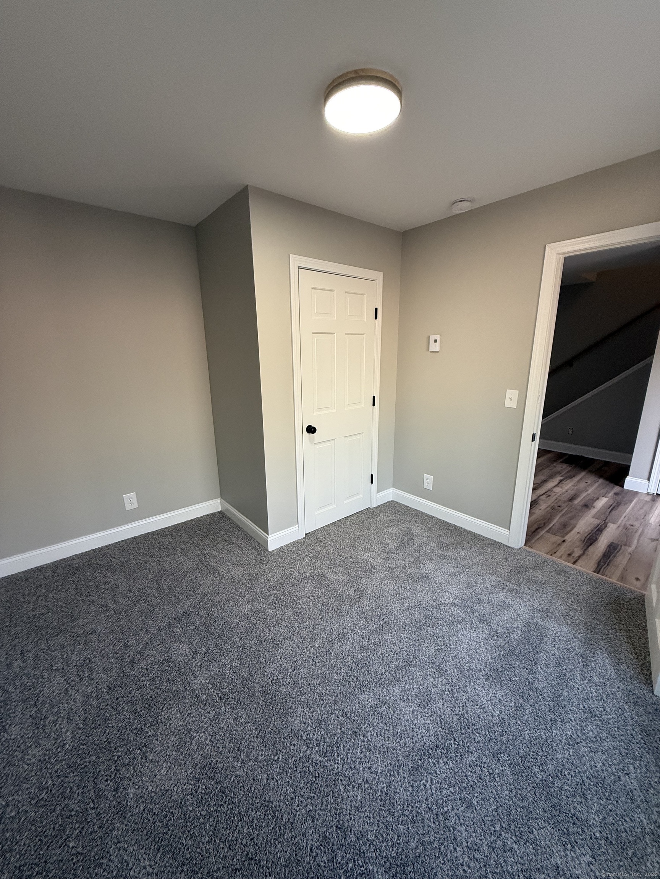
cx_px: 330
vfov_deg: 102.1
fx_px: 356
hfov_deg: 85.7
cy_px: 440
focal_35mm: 14
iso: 200
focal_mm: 2.22
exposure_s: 1/120
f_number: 2.2
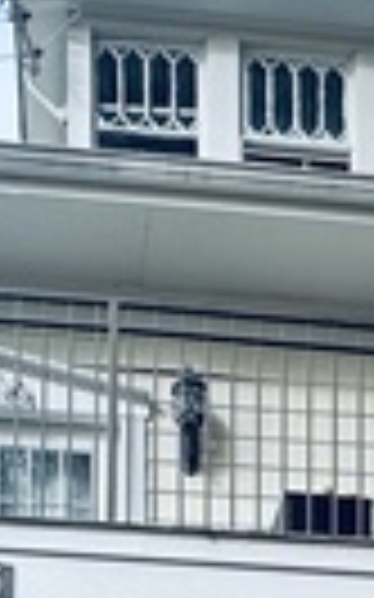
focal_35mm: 89
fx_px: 1453
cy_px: 1218
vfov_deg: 16.9
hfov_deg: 14.7
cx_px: 221
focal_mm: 2.22
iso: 40
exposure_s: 1/367
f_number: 2.2
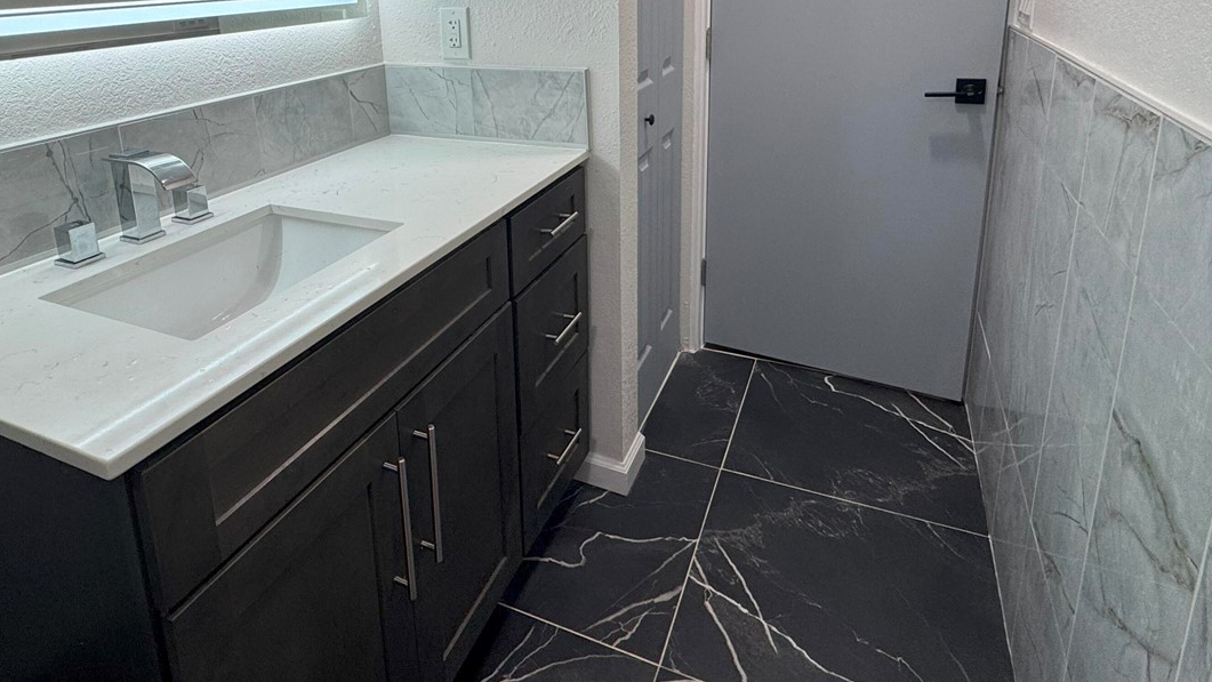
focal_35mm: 23
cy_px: 143
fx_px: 739
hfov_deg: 78.2
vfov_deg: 47.0
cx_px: 519
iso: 80
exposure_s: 1/120
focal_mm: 2.22
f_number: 2.2
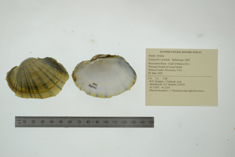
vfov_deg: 22.6
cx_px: 118
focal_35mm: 60
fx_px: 392
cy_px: 78
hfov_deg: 33.4
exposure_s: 1/10
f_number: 32
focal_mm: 60
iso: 100
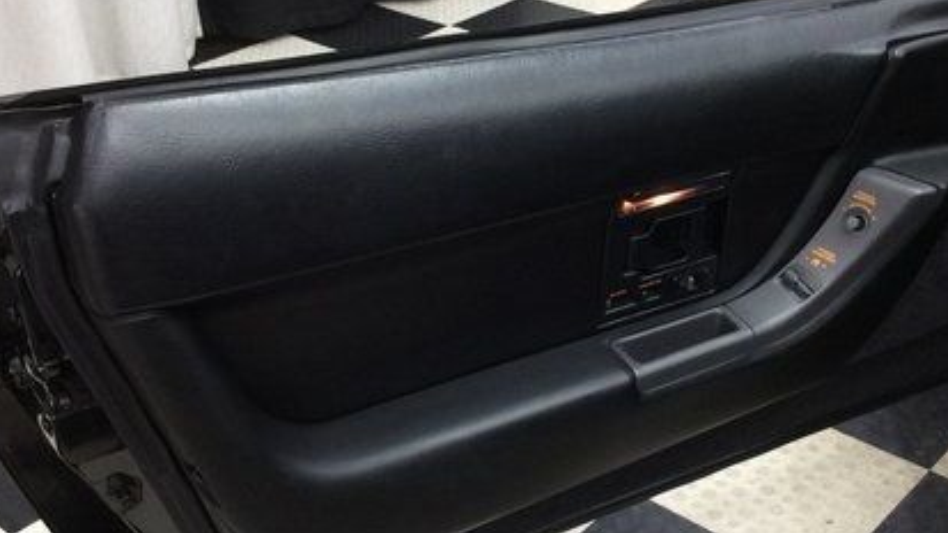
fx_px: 1357
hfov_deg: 38.5
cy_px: 278
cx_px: 533
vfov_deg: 22.2
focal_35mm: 54
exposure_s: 1/25
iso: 80
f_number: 2.4
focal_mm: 3.3
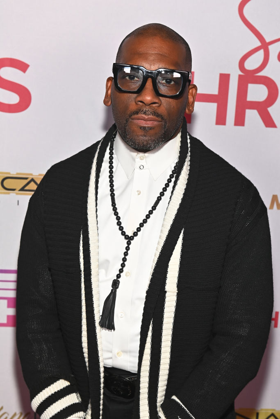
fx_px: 641
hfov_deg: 24.6
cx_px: 140
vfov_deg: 36.2
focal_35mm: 55
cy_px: 210
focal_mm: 55
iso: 640
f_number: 5.6
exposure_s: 1/160
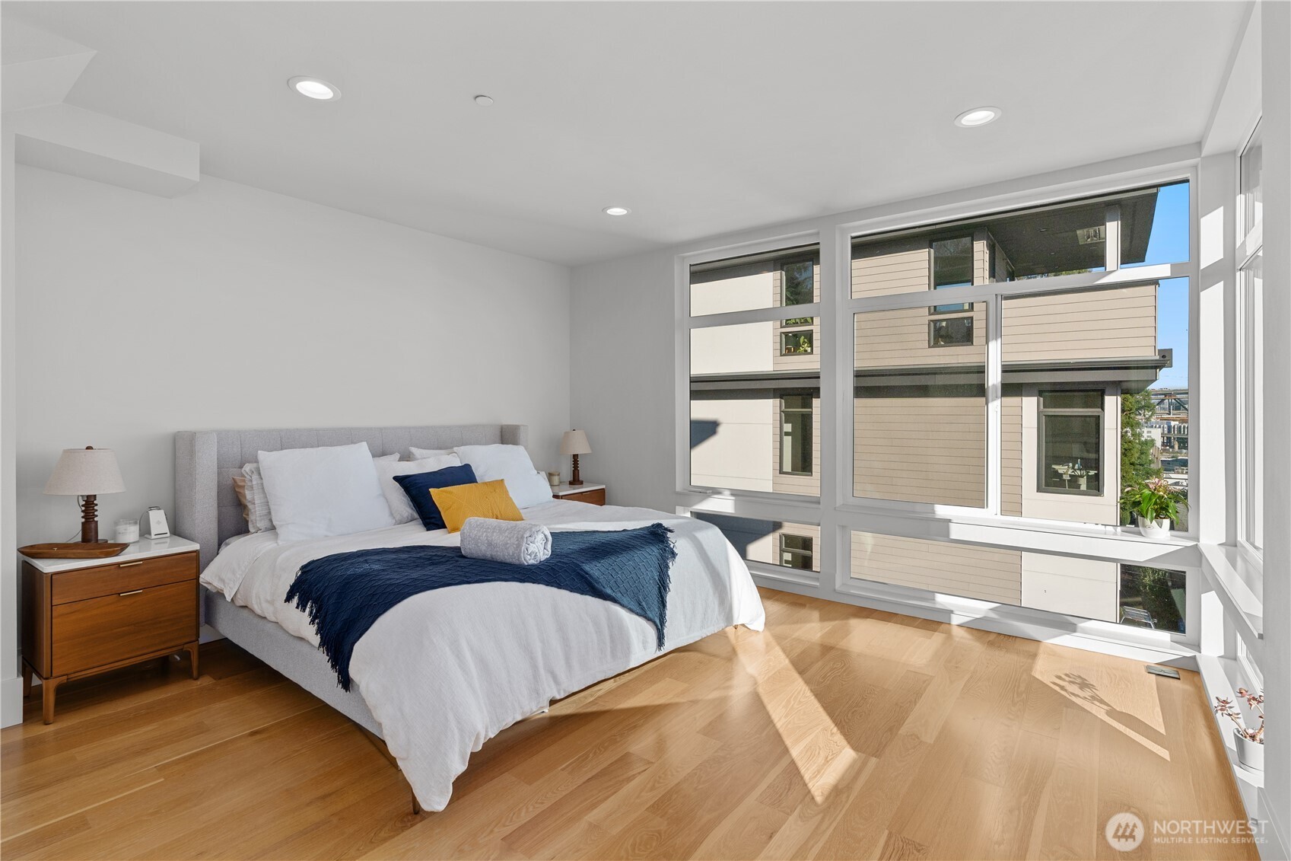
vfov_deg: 73.7
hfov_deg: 96.7
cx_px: 646
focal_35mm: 16
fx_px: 574
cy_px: 430
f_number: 9
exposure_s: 1/25
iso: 320
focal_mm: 16
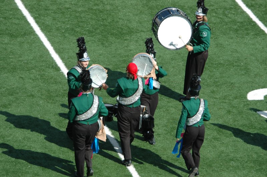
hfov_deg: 6.0
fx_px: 2557
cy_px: 88
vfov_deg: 4.0
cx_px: 134
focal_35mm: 345
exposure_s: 1/640
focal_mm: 230
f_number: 5.6
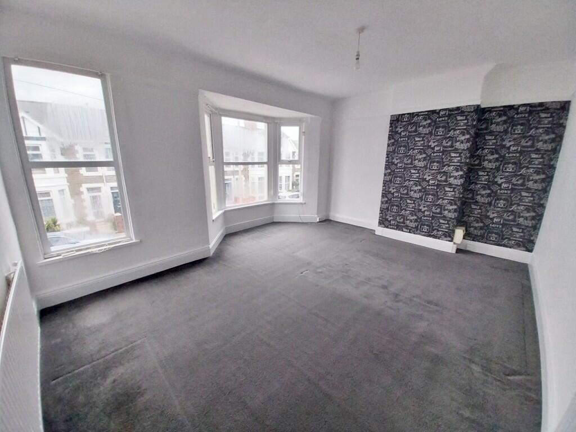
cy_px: 216
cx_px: 288
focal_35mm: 13
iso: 64
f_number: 2.2
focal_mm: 1.13
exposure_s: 1/100
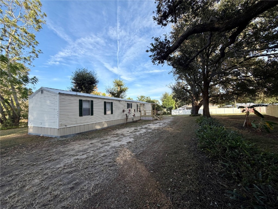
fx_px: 112
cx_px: 139
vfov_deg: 85.7
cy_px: 104
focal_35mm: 14
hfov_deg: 102.1
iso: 40
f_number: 2.2
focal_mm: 2.22
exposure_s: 1/590
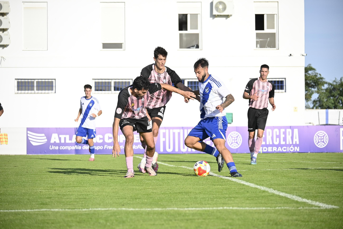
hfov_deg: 11.0
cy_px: 114
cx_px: 172
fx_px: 1786
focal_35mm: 188
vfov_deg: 7.3
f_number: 5.3
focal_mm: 125
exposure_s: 1/800
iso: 160
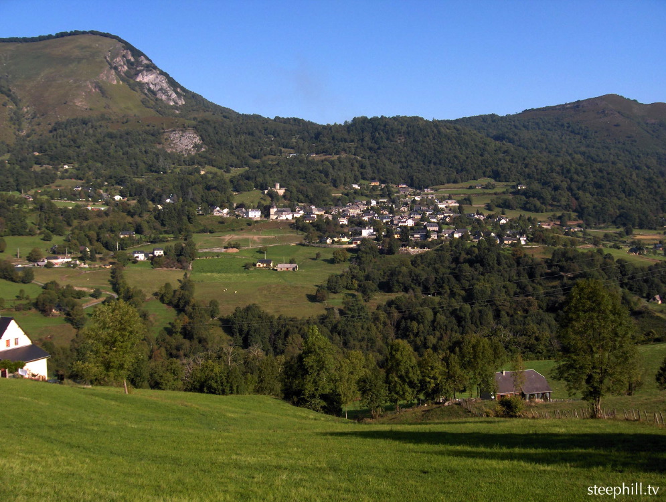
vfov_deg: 36.9
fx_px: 752
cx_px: 333
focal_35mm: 39
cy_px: 251
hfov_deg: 47.8
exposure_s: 1/372
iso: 100
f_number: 4.8
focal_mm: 8
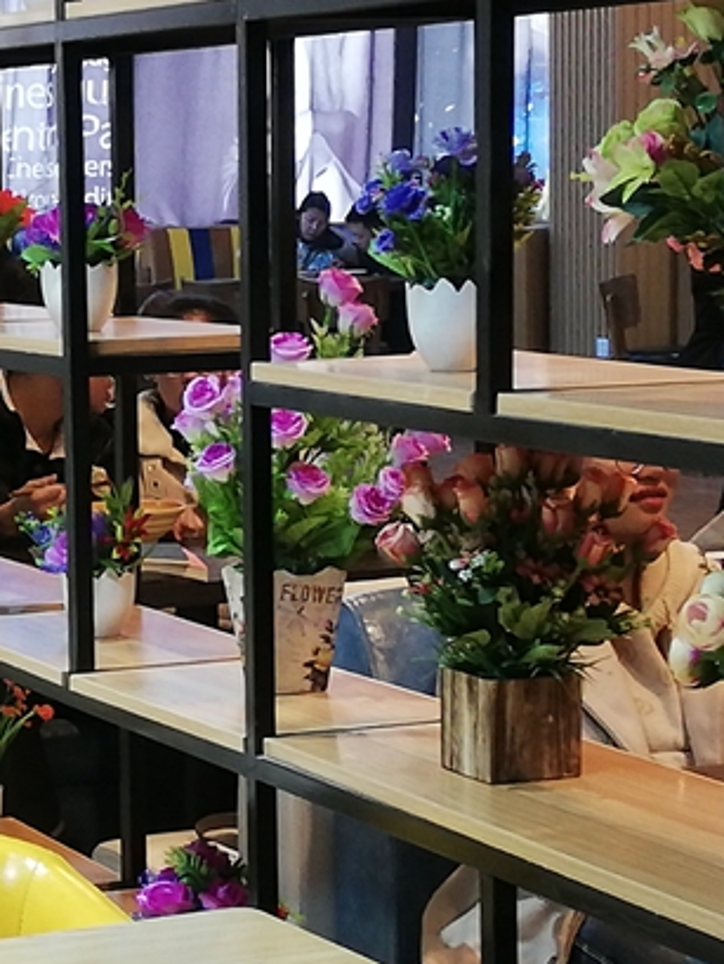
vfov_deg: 16.1
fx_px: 3400
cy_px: 556
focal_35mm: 122
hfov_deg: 12.0
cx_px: -5
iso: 400
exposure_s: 1/33.3
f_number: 2.2
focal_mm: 3.81
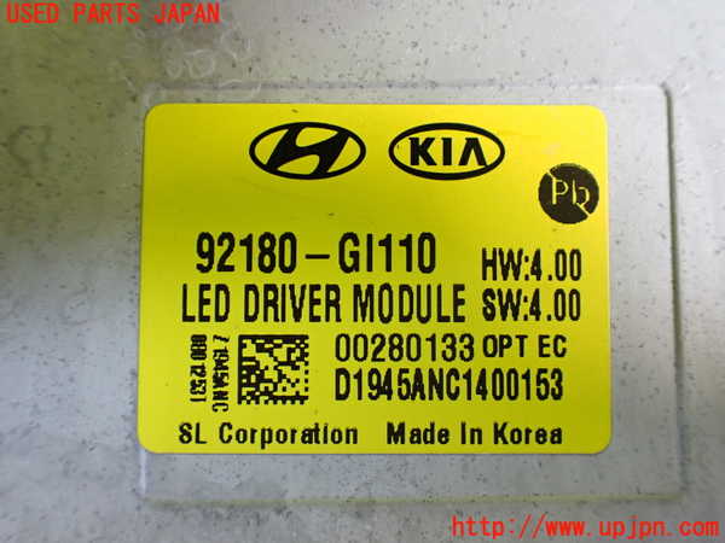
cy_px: 272
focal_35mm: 30
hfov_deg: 60.0
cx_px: 362
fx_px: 628
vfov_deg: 46.8
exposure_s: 1/100
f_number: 2.3
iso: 800
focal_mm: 5.4
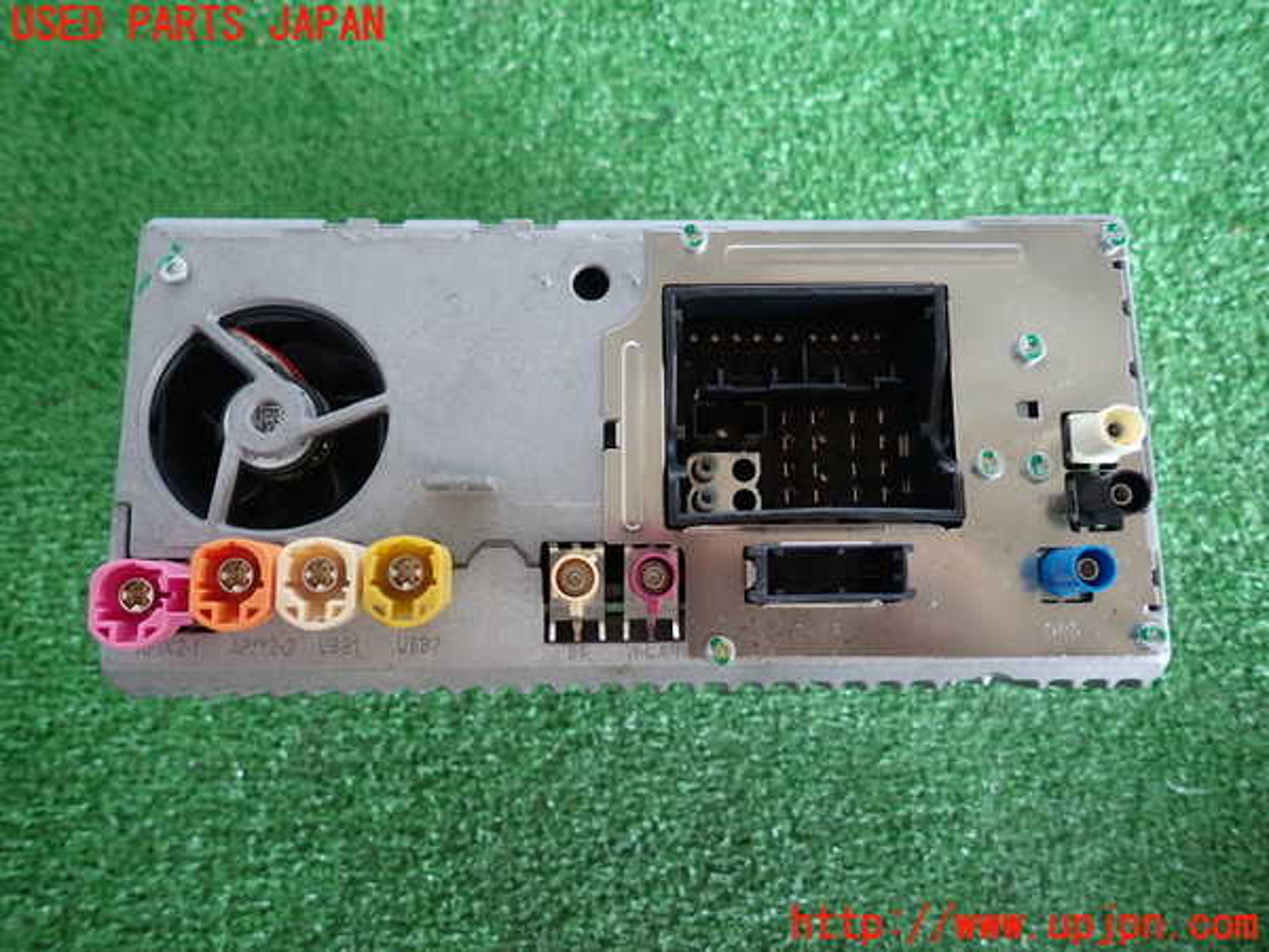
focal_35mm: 25
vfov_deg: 54.9
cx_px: 634
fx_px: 916
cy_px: 476
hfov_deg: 69.4
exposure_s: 1/60
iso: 125
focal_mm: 4.5
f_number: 2
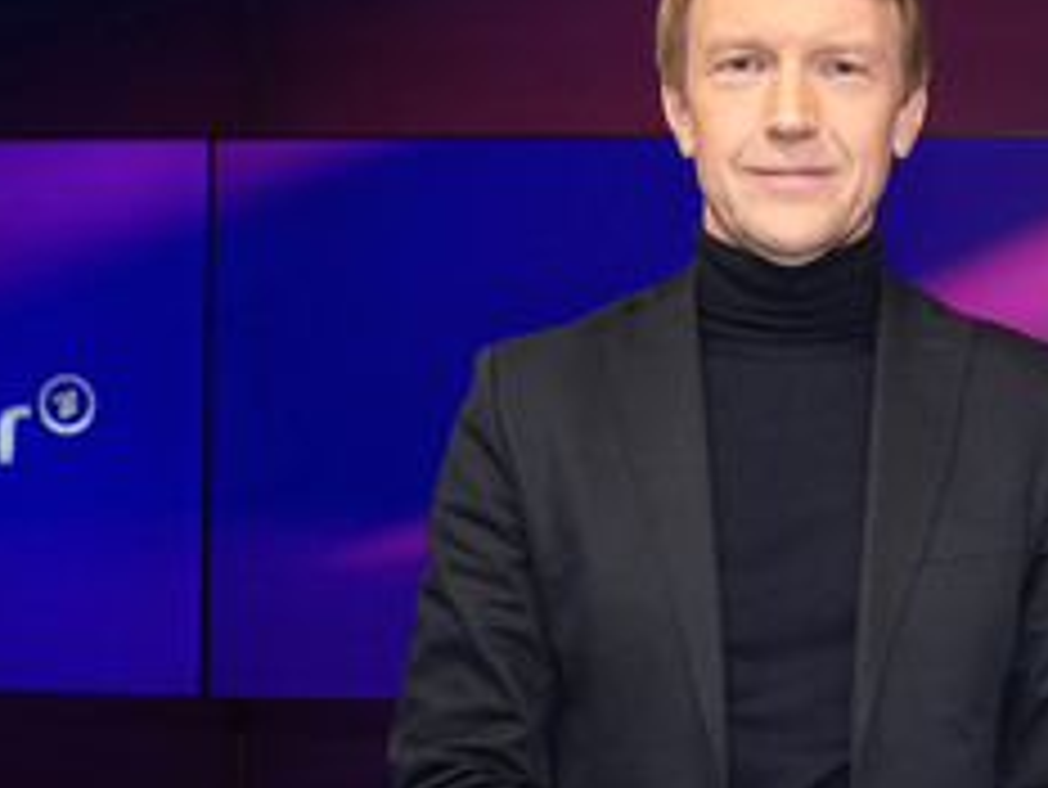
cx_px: 857
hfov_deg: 29.1
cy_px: 509
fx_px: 1969
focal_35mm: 65
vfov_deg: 22.5
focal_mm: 35
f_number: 5
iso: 2000
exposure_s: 1/160
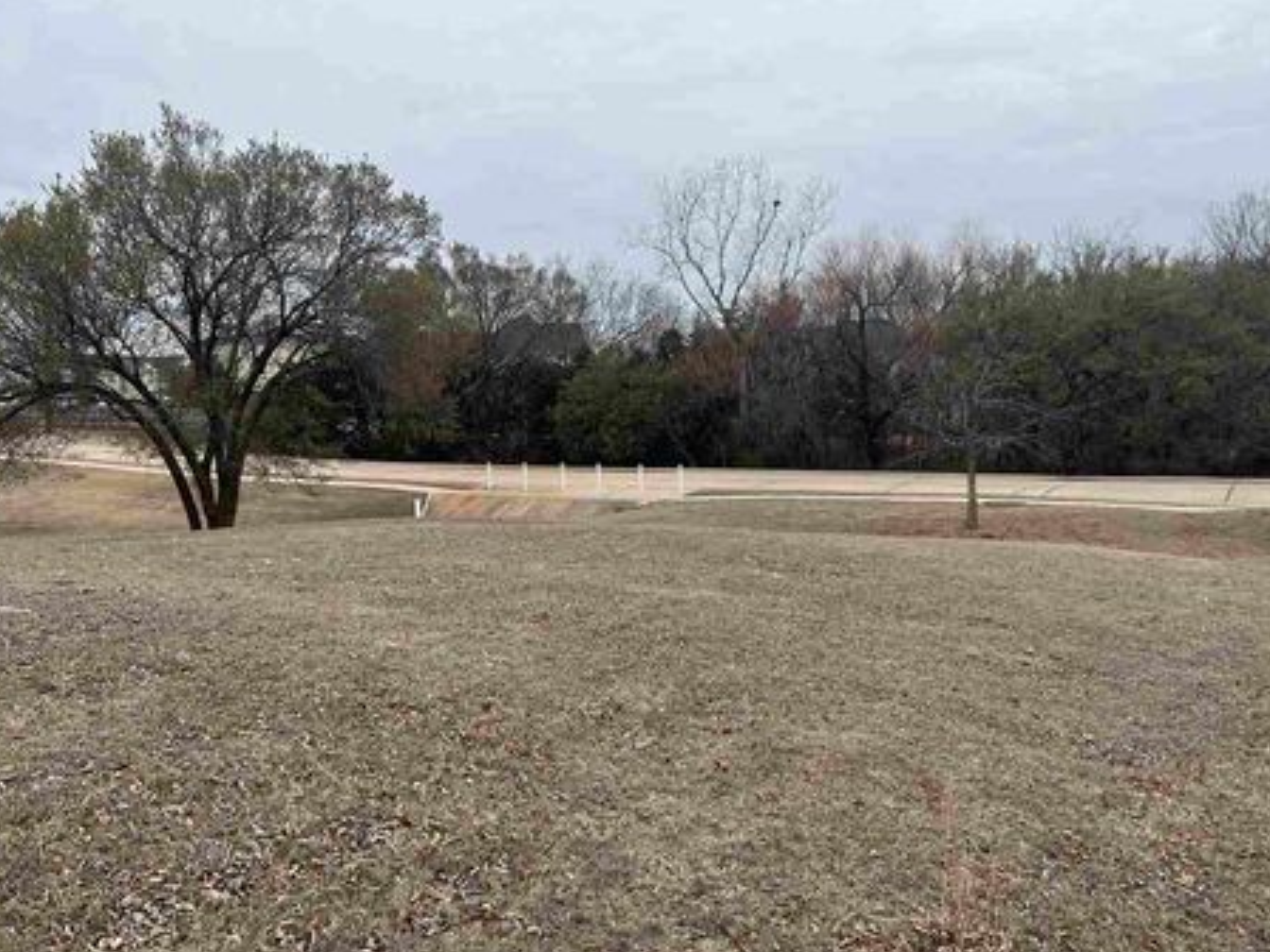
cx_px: 624
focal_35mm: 29
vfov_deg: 48.2
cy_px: 455
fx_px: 1064
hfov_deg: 61.7
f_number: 1.5
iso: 50
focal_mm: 5.7
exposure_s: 1/1344
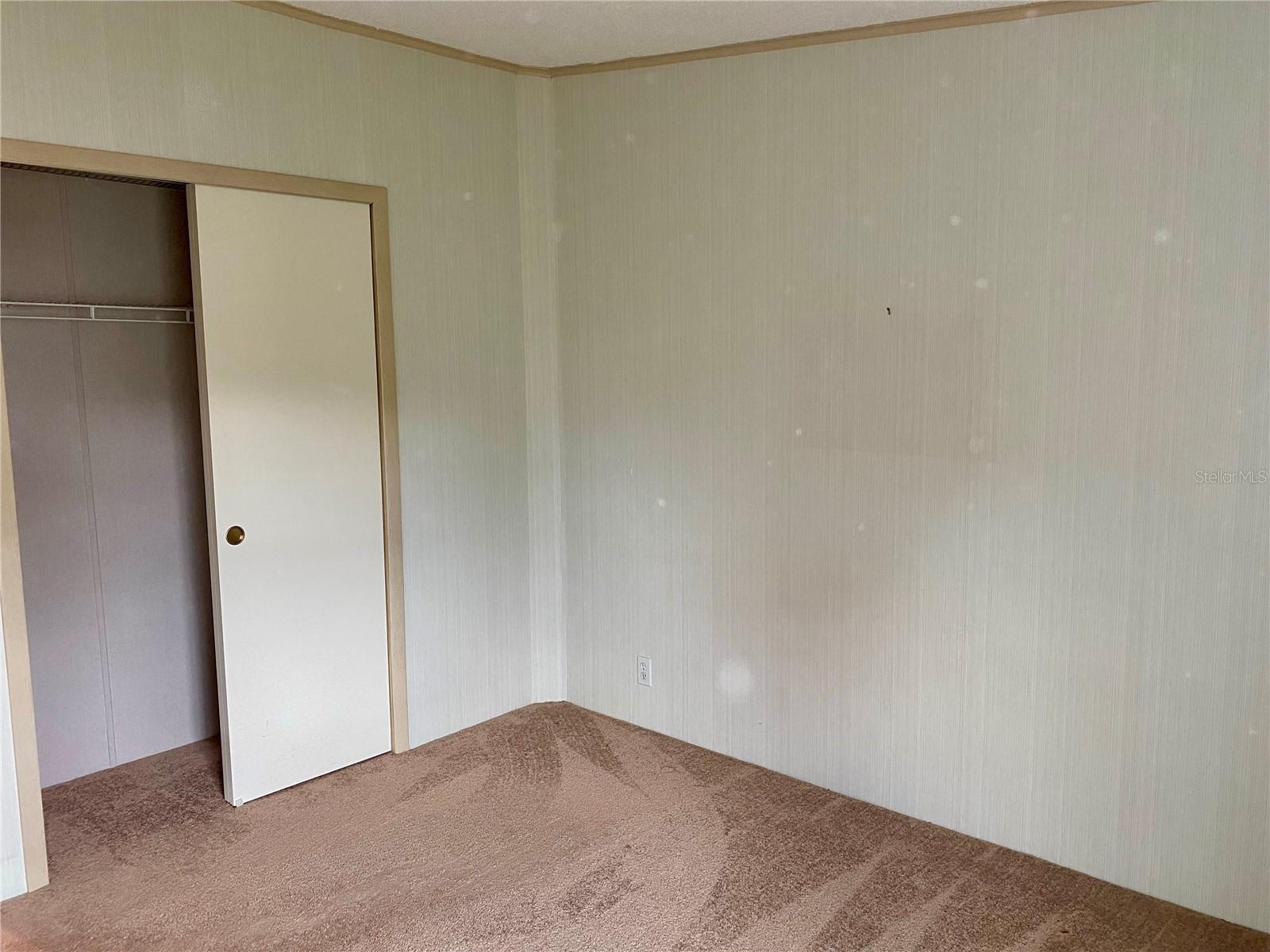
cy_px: 476
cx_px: 635
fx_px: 954
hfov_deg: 67.3
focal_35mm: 26
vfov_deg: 53.1
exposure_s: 1/60
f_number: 1.8
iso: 160
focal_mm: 4.25
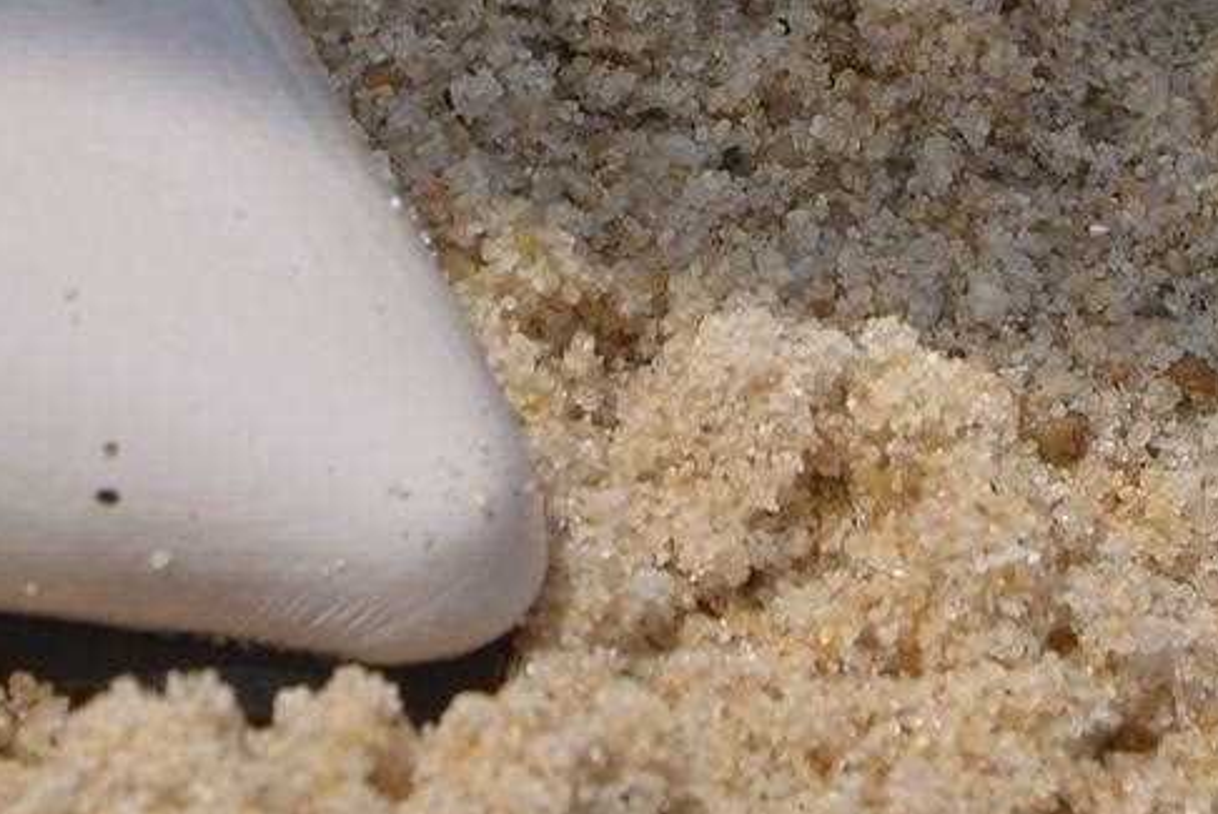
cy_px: -1644
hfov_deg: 5.6
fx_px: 12529
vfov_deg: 3.6
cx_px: 1130
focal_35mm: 370
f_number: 7.1
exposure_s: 1/500
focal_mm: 50
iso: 125
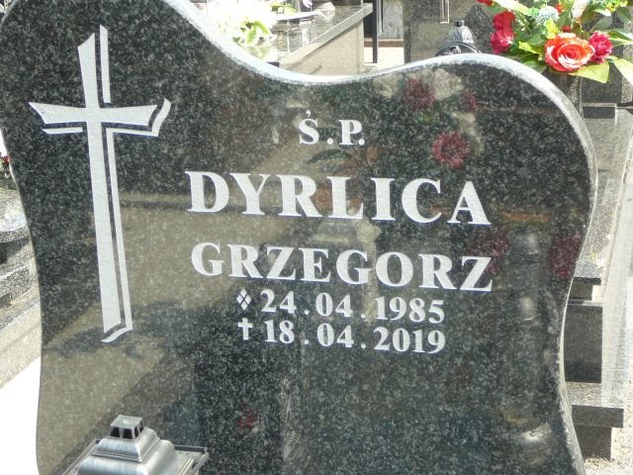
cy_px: 238
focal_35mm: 71
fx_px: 1298
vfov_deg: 20.7
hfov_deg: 27.4
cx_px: 316
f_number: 3.7
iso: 80
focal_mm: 10.5
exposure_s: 1/160
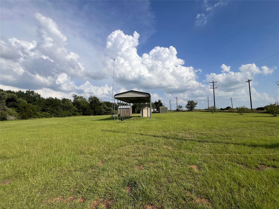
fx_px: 105
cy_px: 104
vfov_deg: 89.9
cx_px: 140
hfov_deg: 106.2
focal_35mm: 13
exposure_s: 1/3311
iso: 32
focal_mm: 1.57
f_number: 1.8
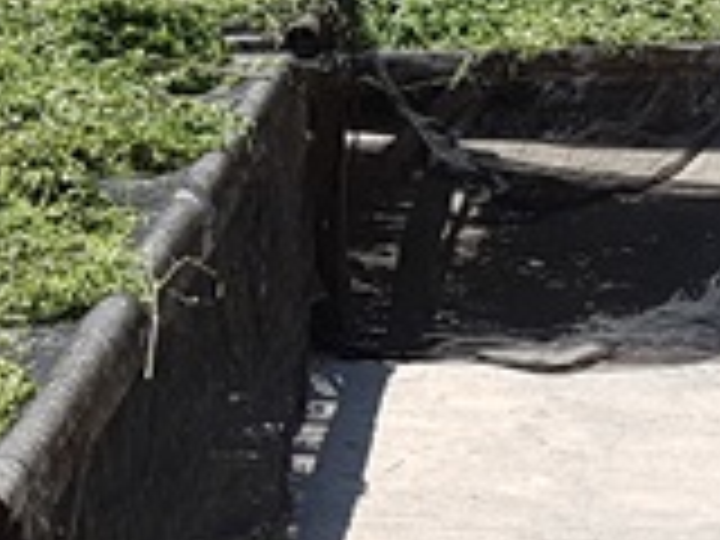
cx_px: -216
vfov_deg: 20.0
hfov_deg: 23.6
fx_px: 1518
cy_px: 112
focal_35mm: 73
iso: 40
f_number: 1.7
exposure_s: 1/1388
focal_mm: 4.2
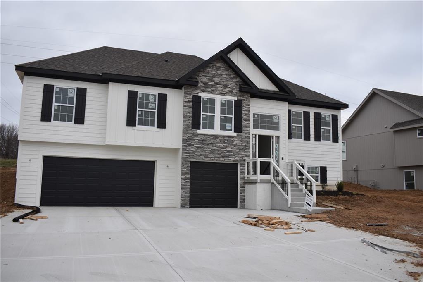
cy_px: 141
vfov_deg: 43.6
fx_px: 352
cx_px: 212
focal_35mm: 30
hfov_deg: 61.9
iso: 360
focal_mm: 20
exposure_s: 1/250
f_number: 5.6
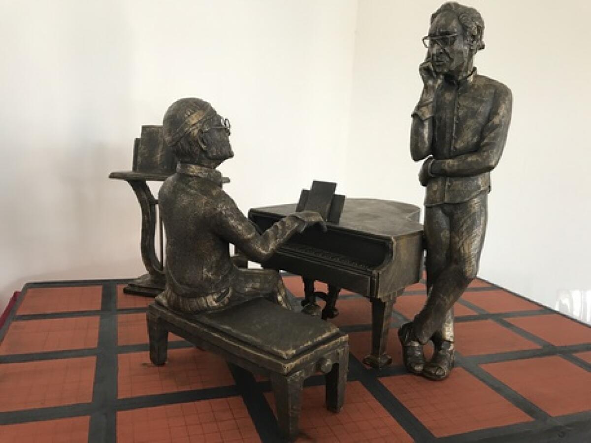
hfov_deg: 63.4
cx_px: 296
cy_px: 222
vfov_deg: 49.8
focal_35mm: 28
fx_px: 478
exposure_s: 1/33
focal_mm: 3.99
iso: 40
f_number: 1.8
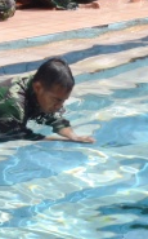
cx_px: -66
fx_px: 1205
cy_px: -32
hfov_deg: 6.9
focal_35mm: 186
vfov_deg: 11.1
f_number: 10
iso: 100
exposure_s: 1/100
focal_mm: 22
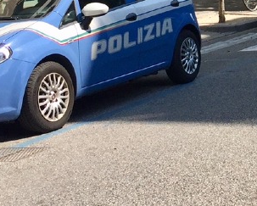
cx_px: 363
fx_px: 853
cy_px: -37
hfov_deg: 16.0
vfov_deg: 13.4
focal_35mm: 112
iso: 32
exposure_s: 1/1199
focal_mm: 4.15
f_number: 2.2
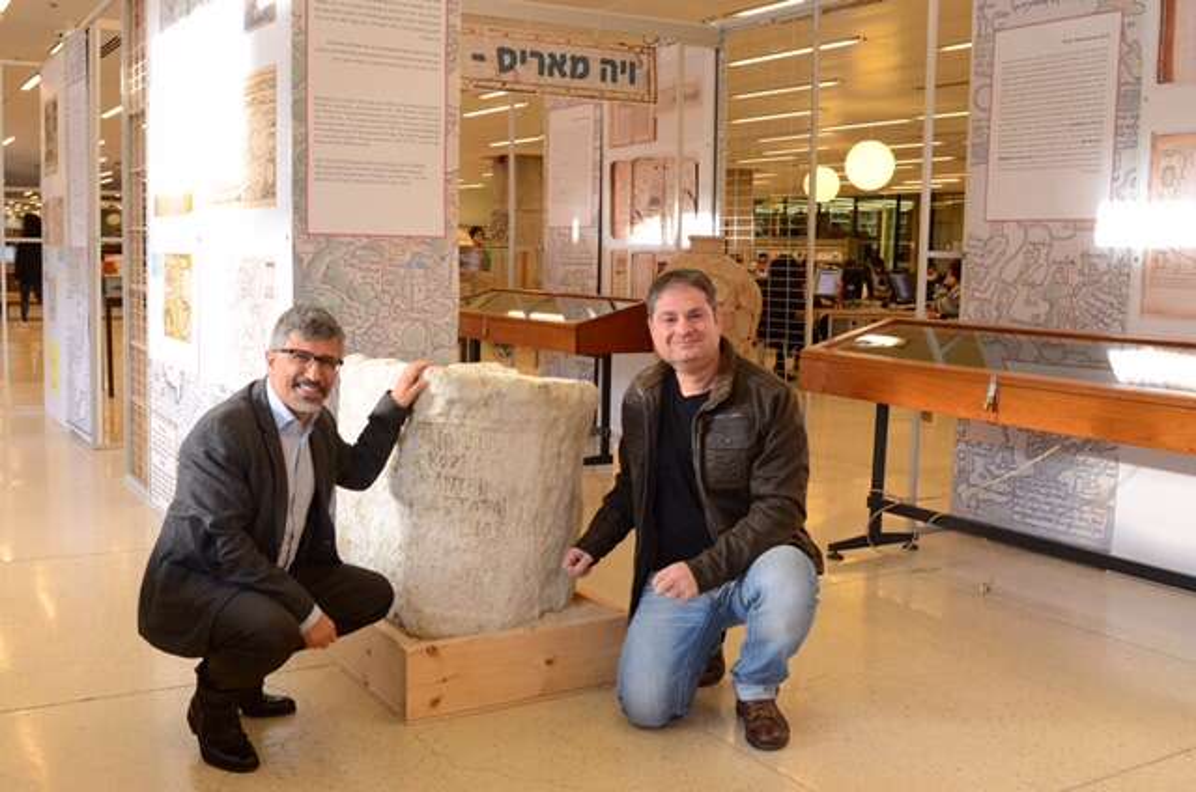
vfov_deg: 36.7
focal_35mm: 36
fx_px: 1194
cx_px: 598
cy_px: 396
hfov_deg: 53.2
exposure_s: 1/80
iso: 800
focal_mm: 24
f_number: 5
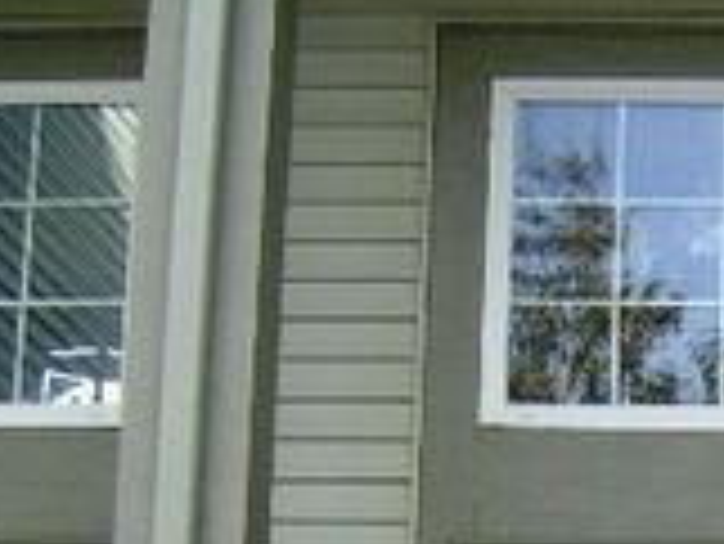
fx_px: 2344
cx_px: 805
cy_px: 785
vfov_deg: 12.6
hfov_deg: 17.0
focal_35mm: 112
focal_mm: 6
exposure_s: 1/214
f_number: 2.8
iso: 100
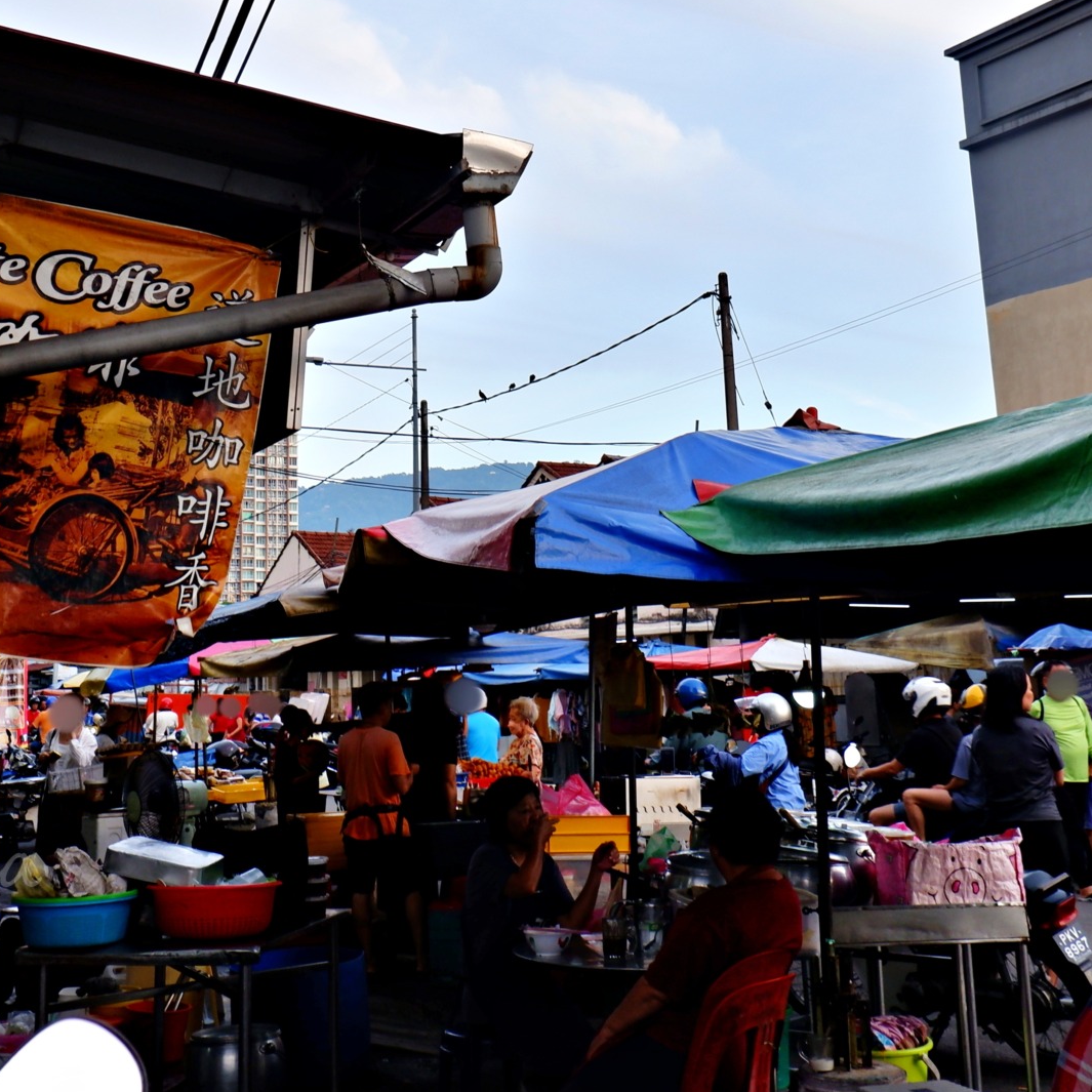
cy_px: 271
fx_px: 1677
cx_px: 446
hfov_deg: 36.0
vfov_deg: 35.3
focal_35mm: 47
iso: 200
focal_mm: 15
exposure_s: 1/140
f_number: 4.5
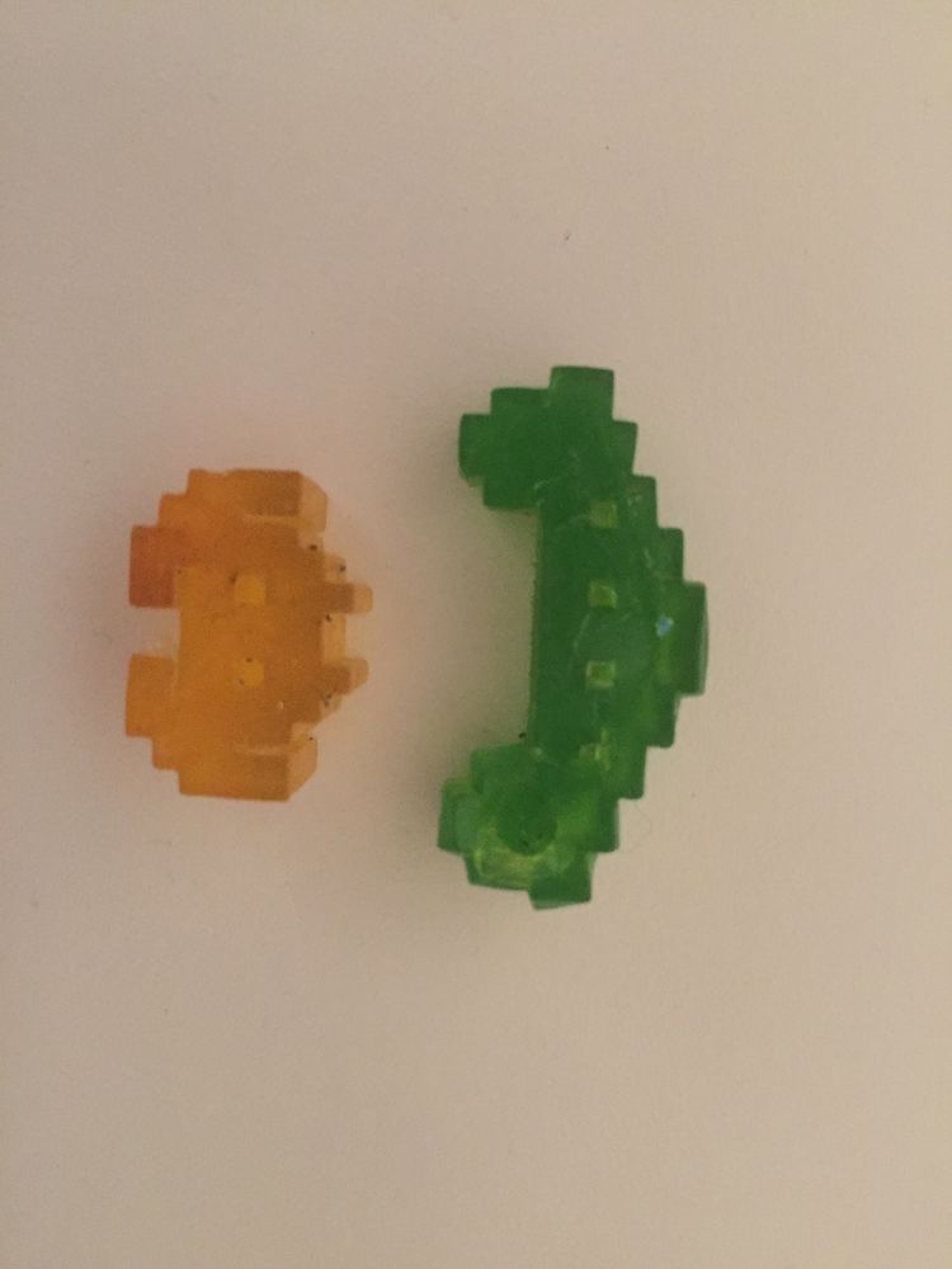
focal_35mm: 29
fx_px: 1063
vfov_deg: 61.7
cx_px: 476
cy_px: 634
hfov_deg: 48.2
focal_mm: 4.15
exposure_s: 1/17
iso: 640
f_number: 2.2
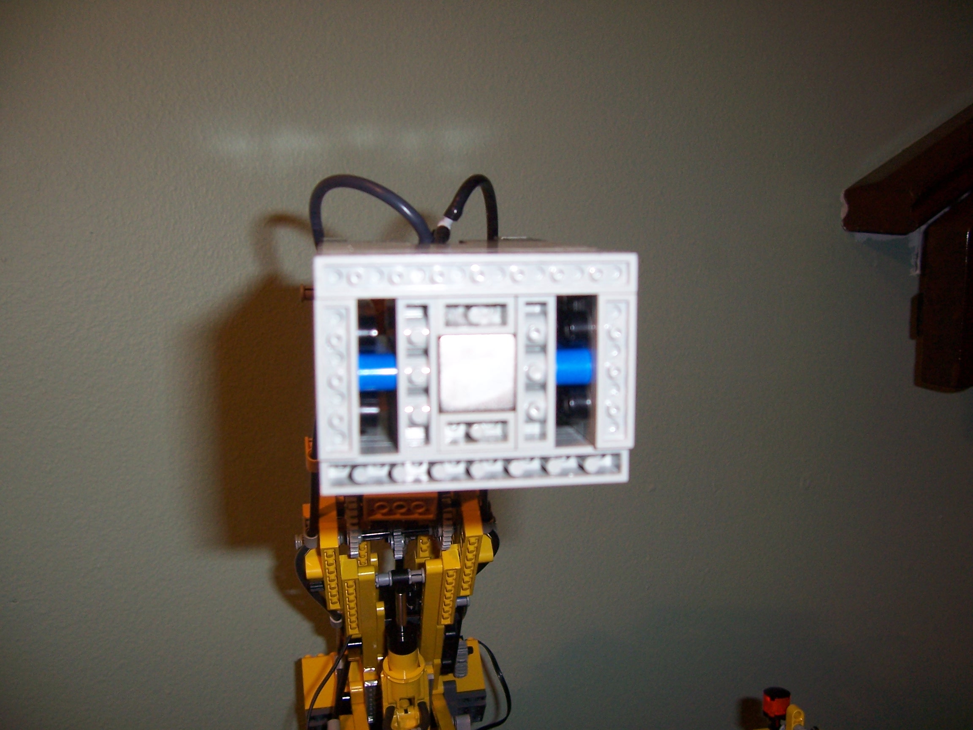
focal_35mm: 36
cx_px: 486
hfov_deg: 51.4
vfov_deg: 39.7
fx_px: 1012
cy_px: 365
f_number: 3
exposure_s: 1/60
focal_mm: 6
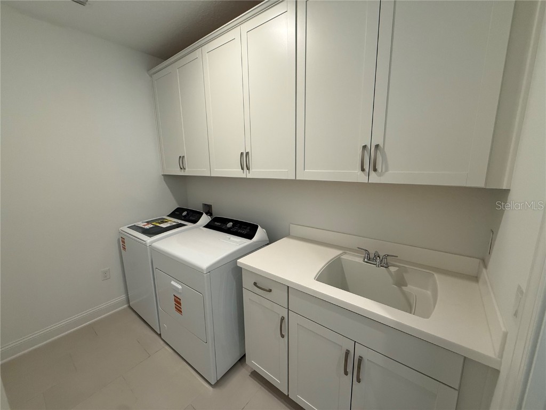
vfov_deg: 85.7
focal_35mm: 14
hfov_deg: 102.1
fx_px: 221
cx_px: 273
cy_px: 205
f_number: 2.2
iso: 200
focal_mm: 2.22
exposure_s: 1/120
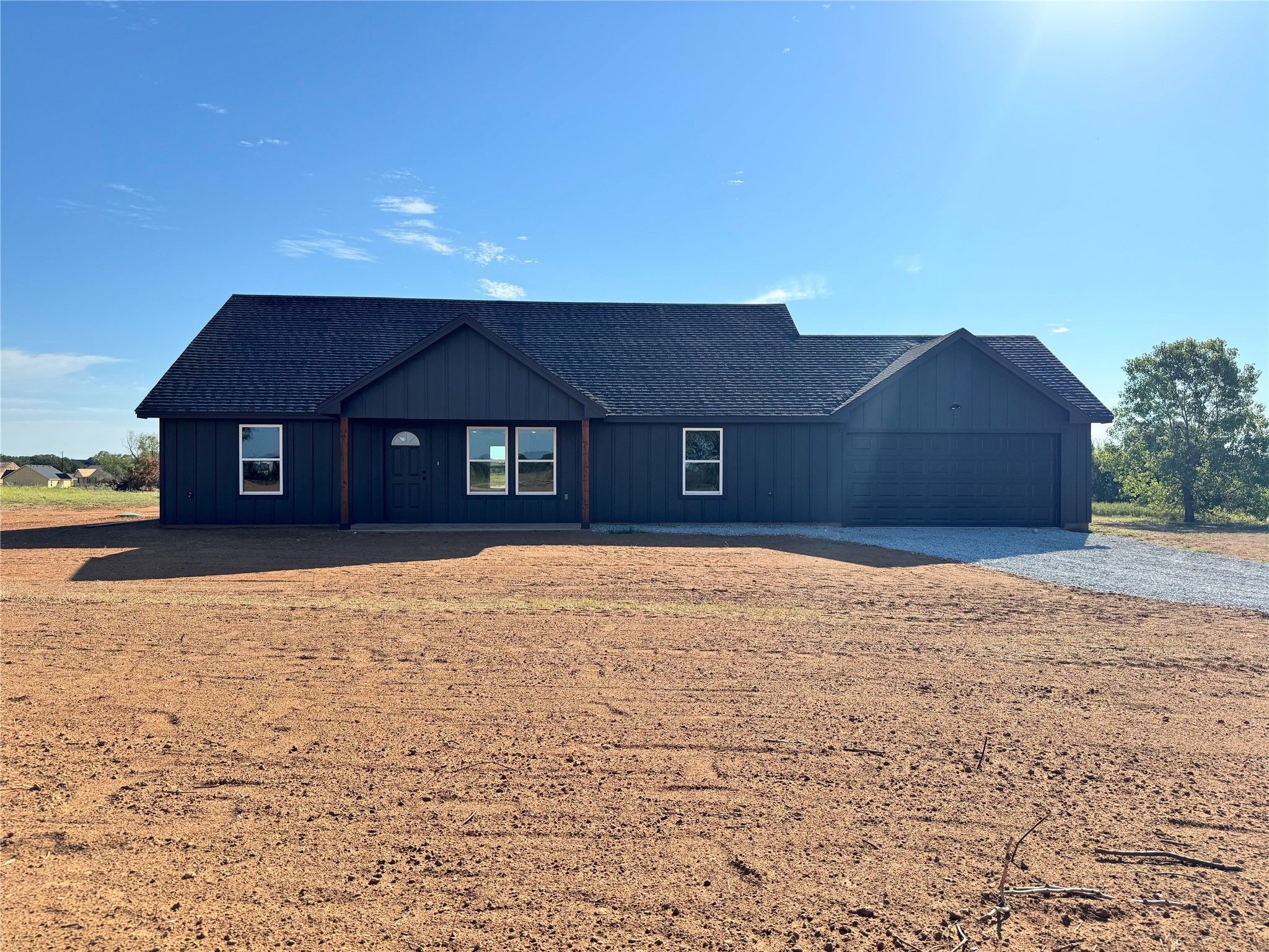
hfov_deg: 71.6
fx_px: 880
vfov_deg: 56.8
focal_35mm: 24
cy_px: 476
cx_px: 634
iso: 80
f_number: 1.78
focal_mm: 6.76
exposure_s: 1/3802
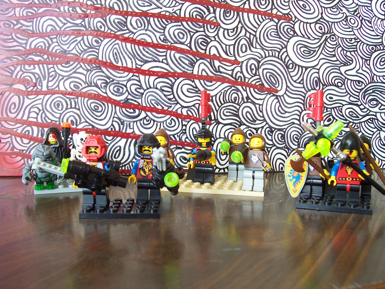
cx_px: 192
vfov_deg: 38.7
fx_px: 412
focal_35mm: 37
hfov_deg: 50.1
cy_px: 144
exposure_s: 1/45
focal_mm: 5.6
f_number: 2.8
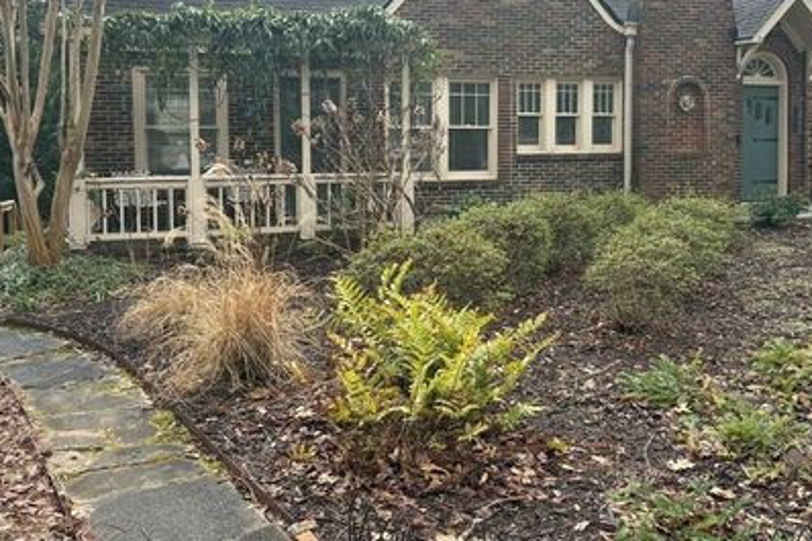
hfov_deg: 55.8
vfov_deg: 38.3
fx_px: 767
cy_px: 173
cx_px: 437
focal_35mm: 34
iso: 64
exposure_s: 1/801
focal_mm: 5.96
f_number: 1.6
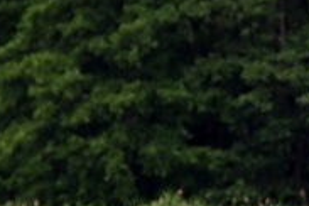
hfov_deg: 1.3
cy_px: 220
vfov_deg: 0.9
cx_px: 297
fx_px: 13355
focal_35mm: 1556
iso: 400
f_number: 5.6
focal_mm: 300
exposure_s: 1/1000
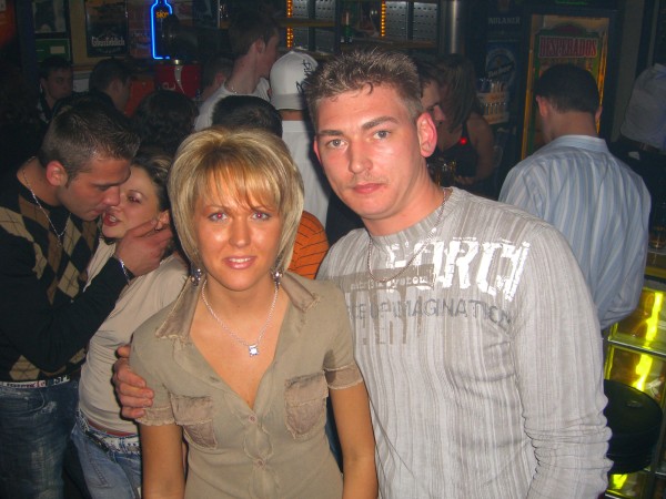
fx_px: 731
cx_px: 333
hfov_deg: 49.0
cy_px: 250
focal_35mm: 38
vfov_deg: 37.7
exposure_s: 1/60
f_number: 2.8
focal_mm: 7.9
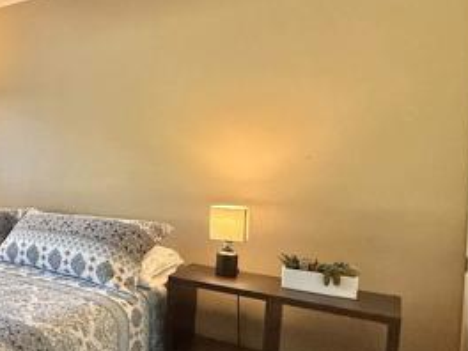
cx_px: -78
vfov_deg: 41.8
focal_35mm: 34
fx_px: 460
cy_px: 191
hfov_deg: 40.3
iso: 400
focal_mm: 2.22
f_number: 2.2
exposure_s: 1/120
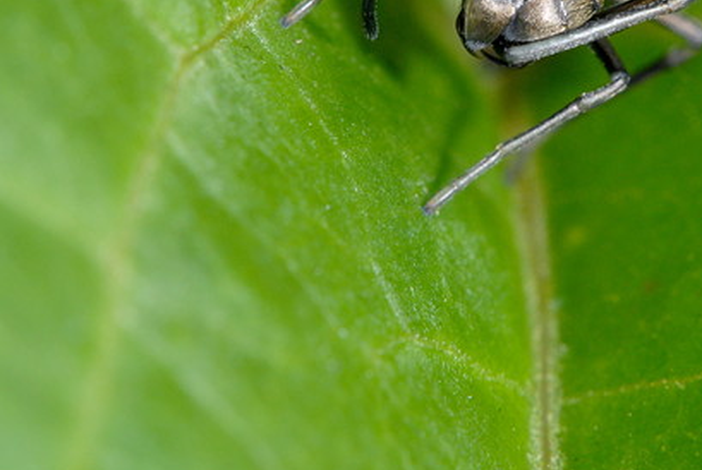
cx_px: 481
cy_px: 19
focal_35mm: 528
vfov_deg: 2.6
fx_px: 10311
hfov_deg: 3.9
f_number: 13
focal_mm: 180
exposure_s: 1/30
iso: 200
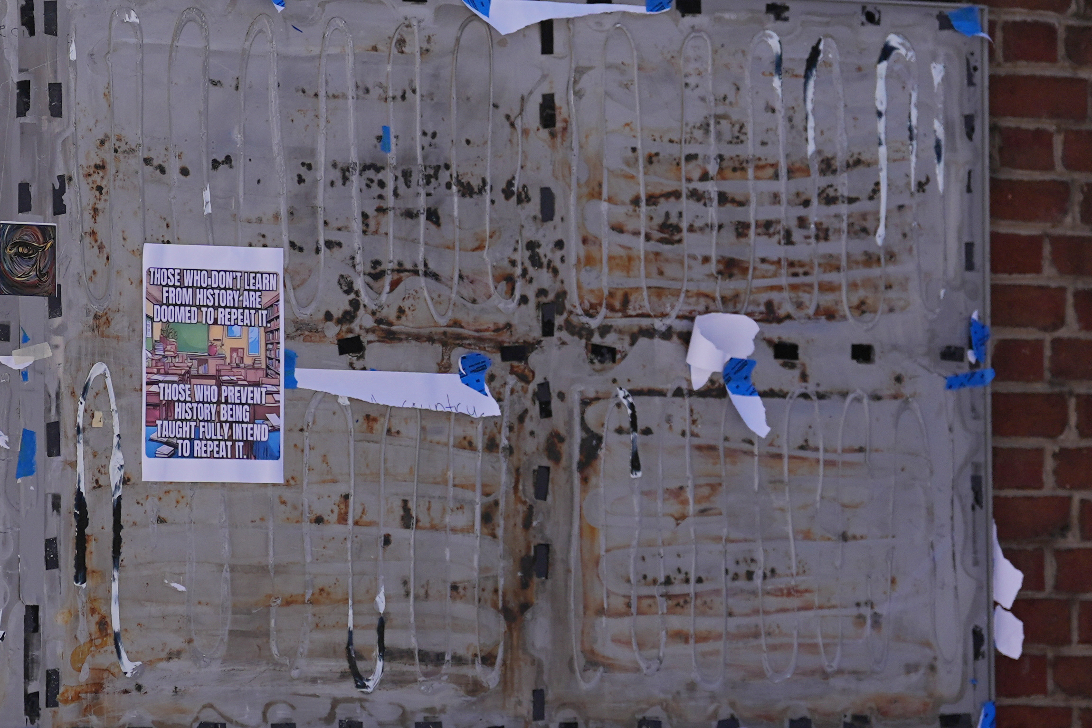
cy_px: 370
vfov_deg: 5.3
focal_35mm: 261
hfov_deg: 7.8
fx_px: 7917
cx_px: -80
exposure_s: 1/6400
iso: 250
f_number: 2.8
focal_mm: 100
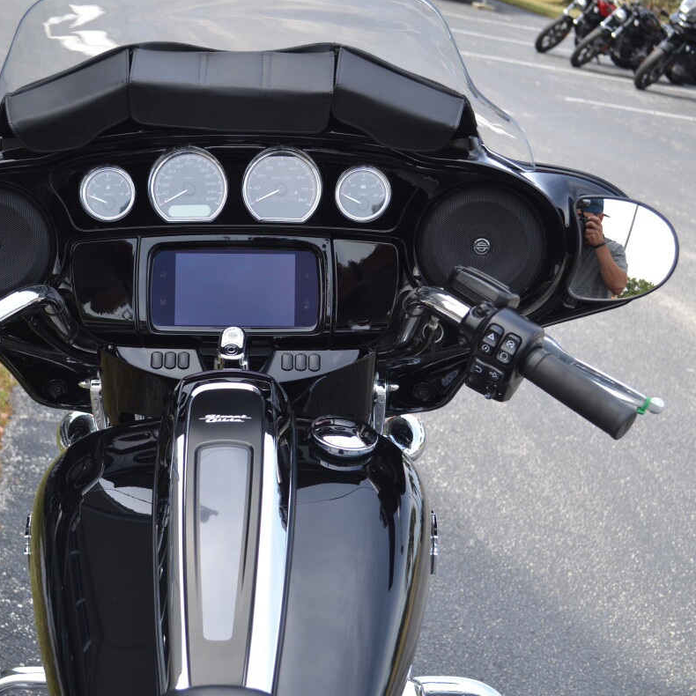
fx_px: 1410
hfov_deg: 27.6
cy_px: 351
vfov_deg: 27.7
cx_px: 238
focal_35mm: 62
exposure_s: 1/125
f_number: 5.6
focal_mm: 32
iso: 100
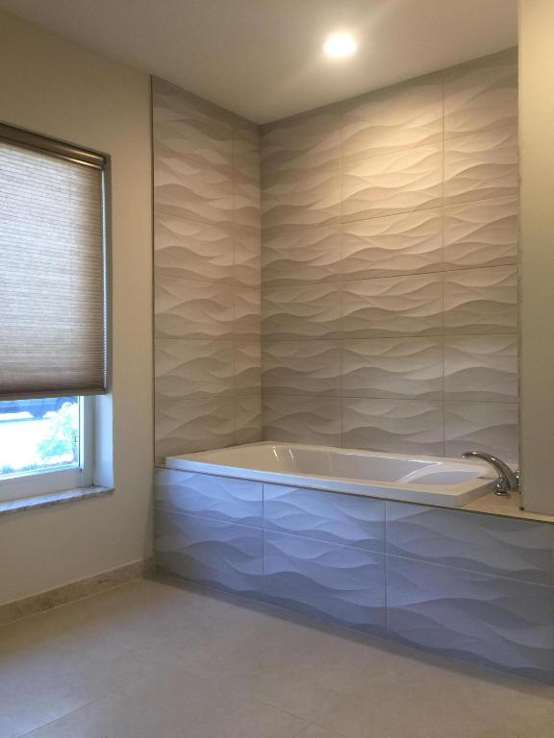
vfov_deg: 61.7
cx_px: 277
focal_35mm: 29
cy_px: 369
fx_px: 619
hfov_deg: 48.2
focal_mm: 4.15
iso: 40
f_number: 2.2
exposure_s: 1/30
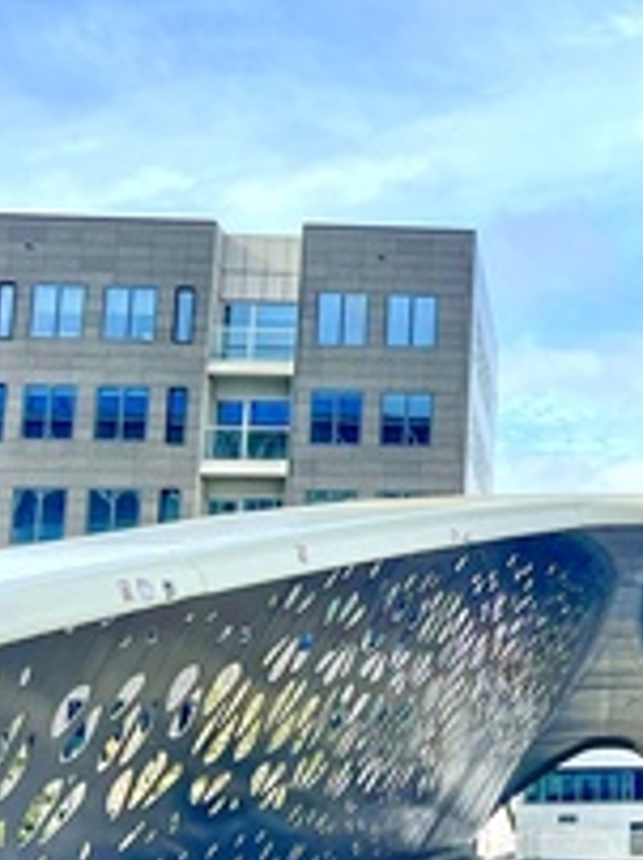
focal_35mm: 79
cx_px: 813
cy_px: 347
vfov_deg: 24.7
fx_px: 1961
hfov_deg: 17.6
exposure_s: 1/3077
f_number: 1.5
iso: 50
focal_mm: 5.7
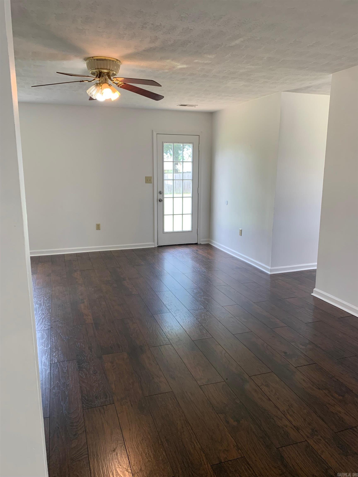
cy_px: 238
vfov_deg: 67.3
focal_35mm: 26
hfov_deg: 53.1
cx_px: 179
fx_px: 359
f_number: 1.8
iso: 80
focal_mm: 4.25
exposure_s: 1/120
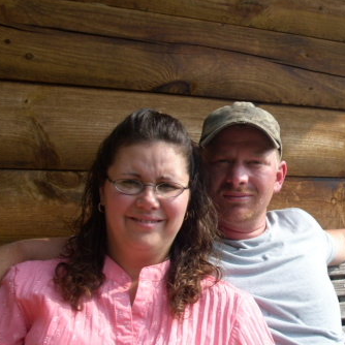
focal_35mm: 44
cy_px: 172
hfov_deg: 38.1
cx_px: 217
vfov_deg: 38.3
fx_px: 496
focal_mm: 6.2
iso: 64
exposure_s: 1/125
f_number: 5.6
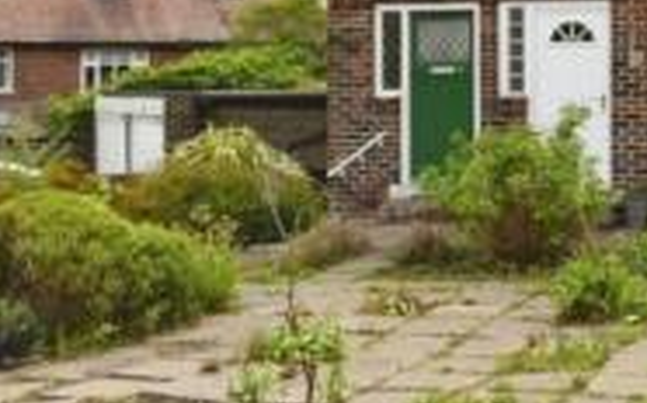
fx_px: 1392
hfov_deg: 26.1
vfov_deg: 16.2
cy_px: 19
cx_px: 407
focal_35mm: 79
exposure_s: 1/350
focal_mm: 22
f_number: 9.5
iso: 200
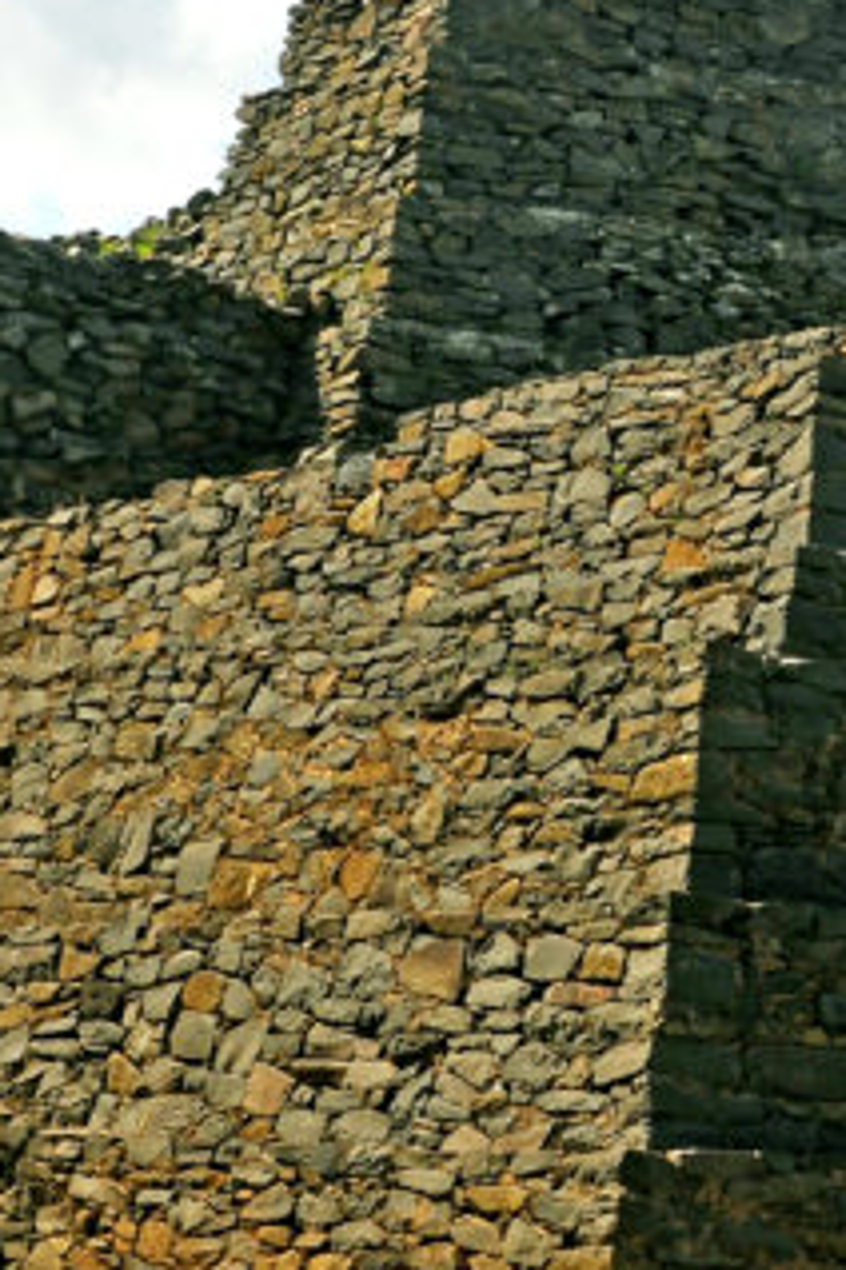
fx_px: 4653
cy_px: 443
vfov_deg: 15.5
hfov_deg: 10.3
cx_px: 746
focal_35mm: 132
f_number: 16
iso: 200
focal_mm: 28
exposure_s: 1/200
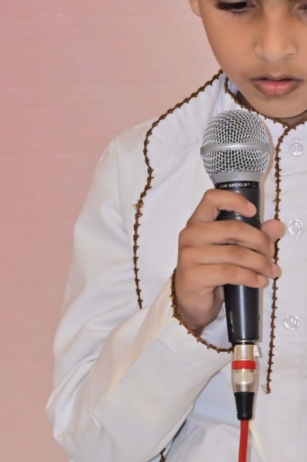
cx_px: 431
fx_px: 8027
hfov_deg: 2.2
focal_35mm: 627
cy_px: 310
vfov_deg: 3.3
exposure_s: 1/125
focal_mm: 200
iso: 1600
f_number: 8
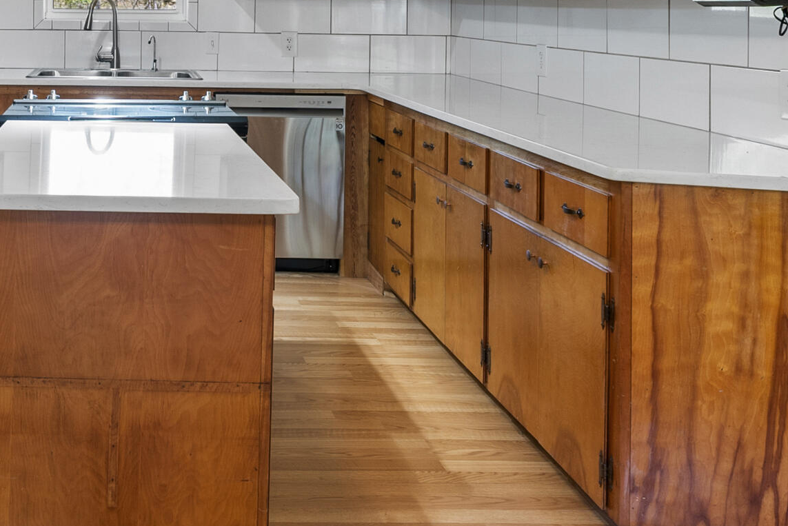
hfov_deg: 43.5
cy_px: 35
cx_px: 123
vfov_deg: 30.3
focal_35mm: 42
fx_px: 920
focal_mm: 16
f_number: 8
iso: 200
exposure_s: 1/1.25
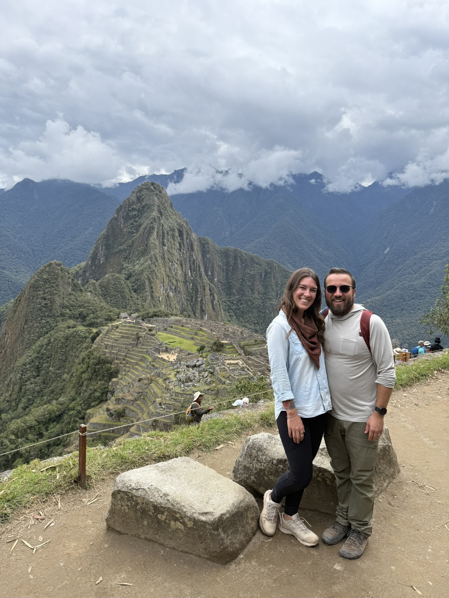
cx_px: 224
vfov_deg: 71.6
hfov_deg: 56.8
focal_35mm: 24
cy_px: 299
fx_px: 415
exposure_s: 1/3279
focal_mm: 6.76
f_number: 1.78
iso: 80
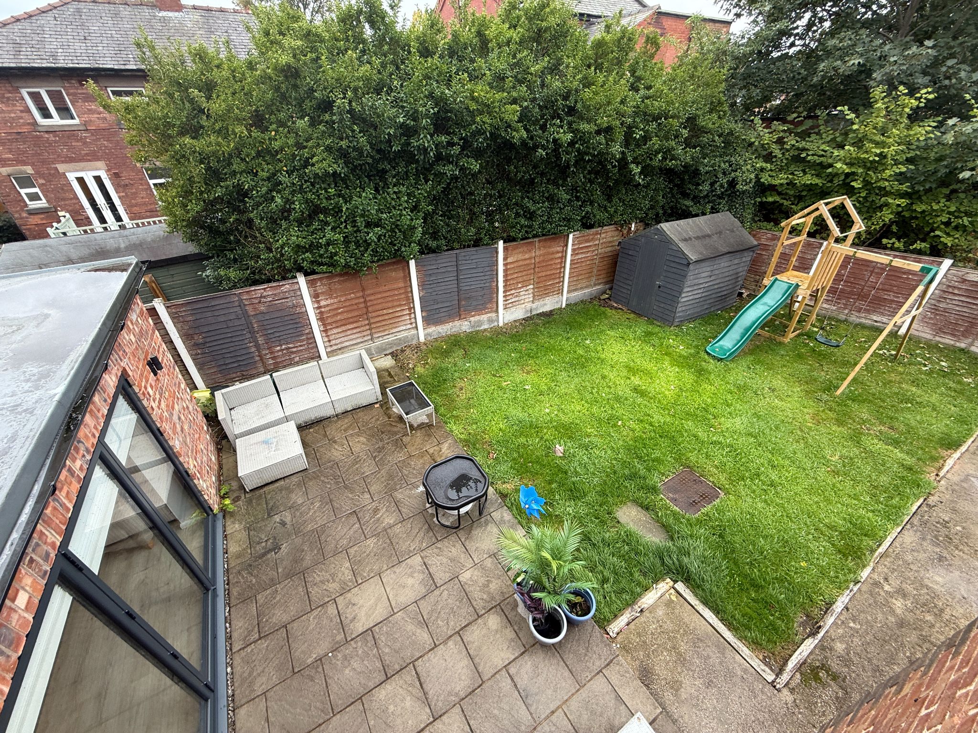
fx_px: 396
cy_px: 366
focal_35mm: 14
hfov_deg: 102.1
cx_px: 489
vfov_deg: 85.7
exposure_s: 1/144
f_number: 2.2
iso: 50
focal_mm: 2.22
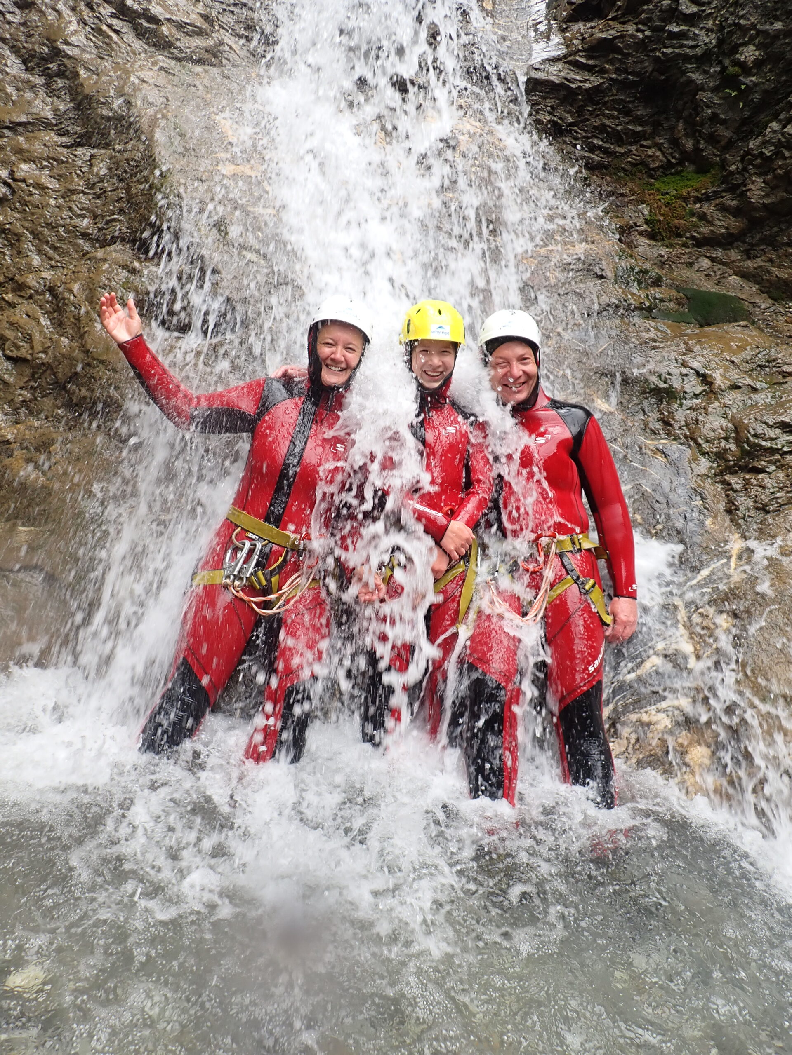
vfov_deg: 69.4
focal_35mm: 25
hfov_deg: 54.9
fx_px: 763
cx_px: 396
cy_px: 528
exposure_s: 1/200
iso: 100
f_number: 2.8
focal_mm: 4.5
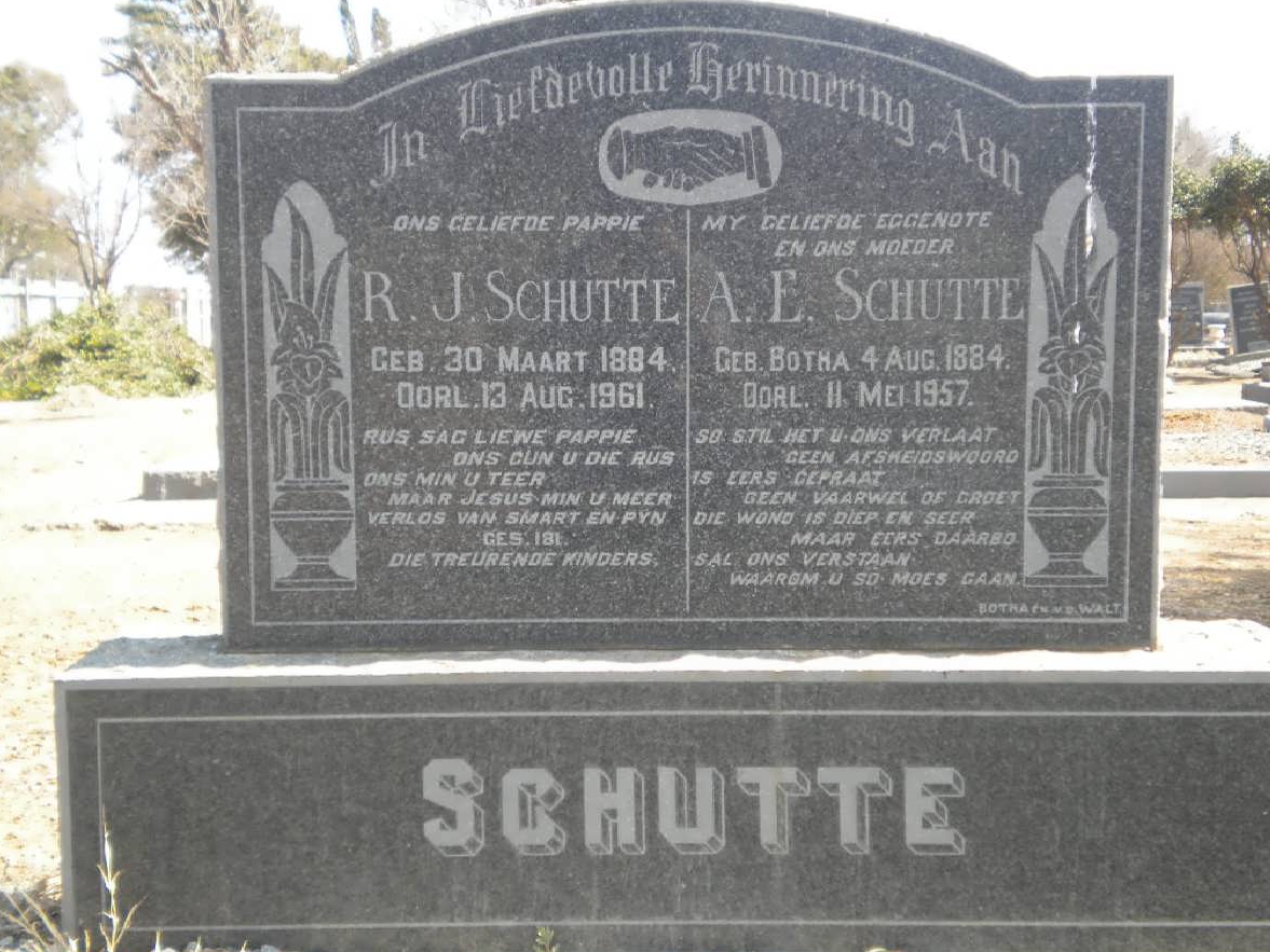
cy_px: 481
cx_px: 640
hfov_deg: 36.2
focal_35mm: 53
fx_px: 1945
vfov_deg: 27.5
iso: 80
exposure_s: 1/161
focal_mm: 9.3
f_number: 3.9
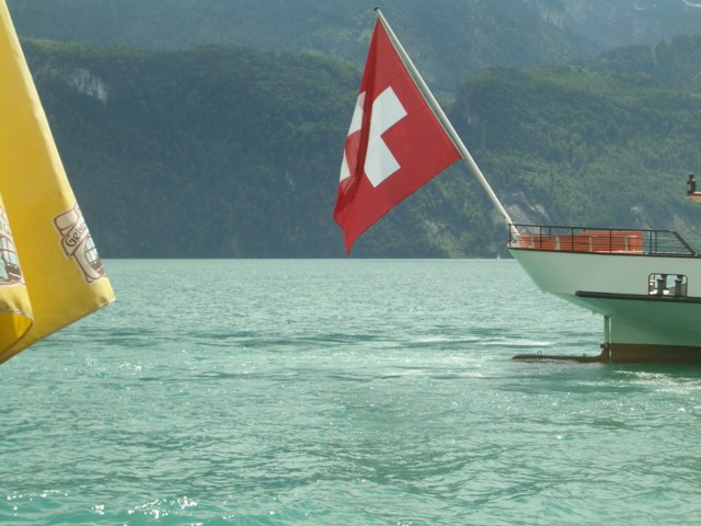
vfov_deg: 19.9
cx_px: 350
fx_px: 1499
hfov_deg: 26.3
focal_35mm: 74
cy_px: 263
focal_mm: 12.2
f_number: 3.9
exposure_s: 1/500
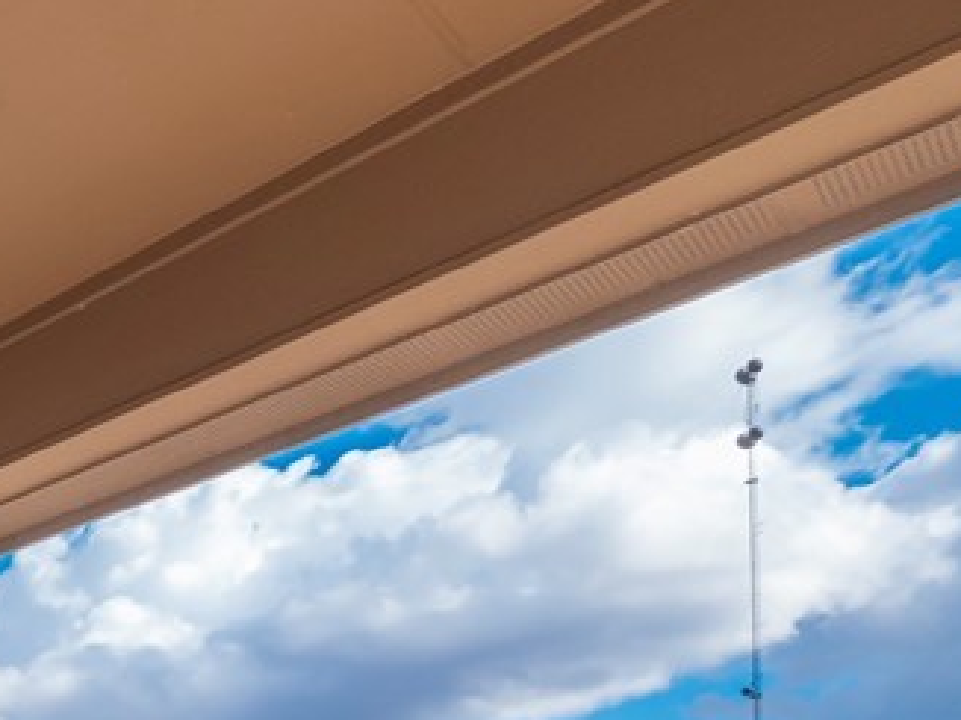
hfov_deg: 30.6
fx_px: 1221
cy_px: 1056
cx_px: -368
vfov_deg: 25.5
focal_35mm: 44
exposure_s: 1/160
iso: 200
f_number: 10
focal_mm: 7
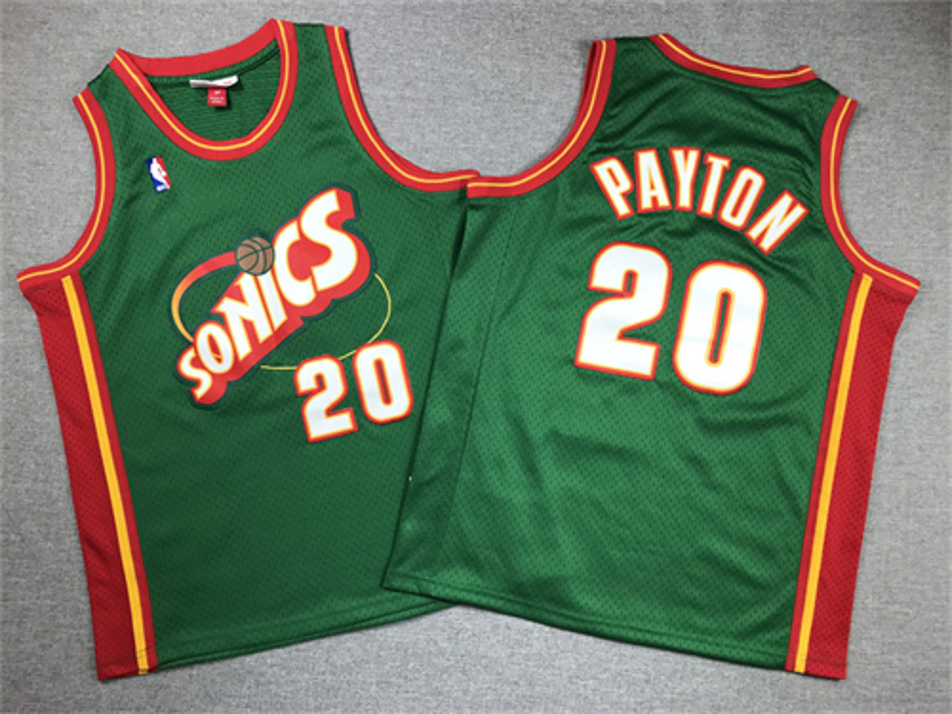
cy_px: 357
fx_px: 770
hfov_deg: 63.4
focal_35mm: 28
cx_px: 476
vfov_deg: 49.7
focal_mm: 3.99
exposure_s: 1/100
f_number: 1.8
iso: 40
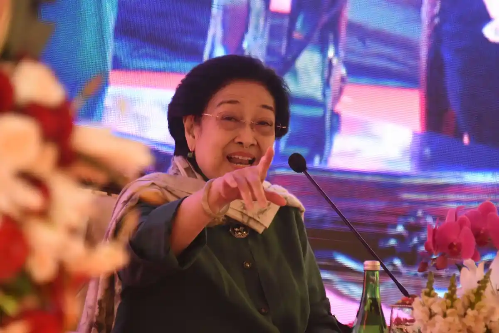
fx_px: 6237
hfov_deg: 4.6
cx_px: 250
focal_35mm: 450
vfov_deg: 3.1
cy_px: 166
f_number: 5.6
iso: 2000
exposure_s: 1/125
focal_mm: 300
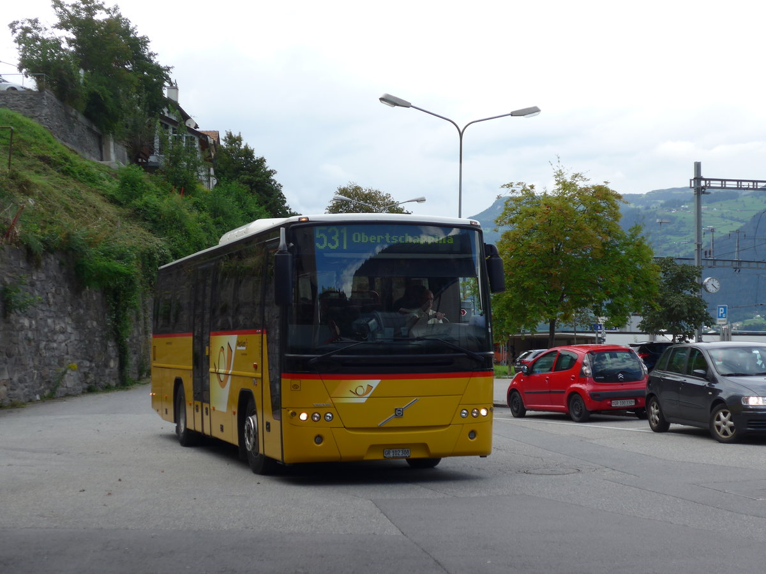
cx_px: 383
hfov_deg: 31.2
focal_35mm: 62
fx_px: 1372
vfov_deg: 23.7
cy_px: 287
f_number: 3.7
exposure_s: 1/400
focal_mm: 12.7
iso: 80
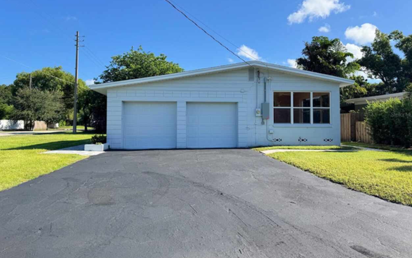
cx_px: 205
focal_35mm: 26
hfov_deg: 70.4
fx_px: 292
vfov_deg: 47.5
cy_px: 114
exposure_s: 1/3096
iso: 80
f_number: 1.78
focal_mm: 6.76
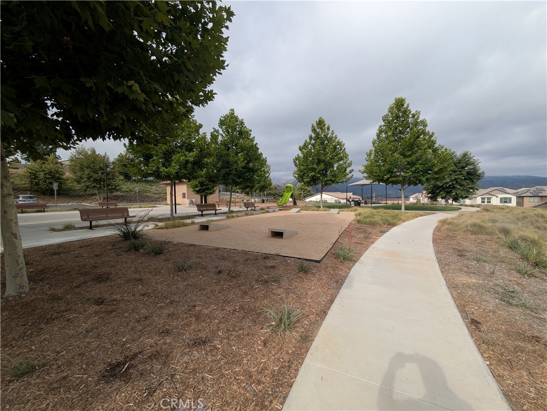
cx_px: 274
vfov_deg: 85.7
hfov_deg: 102.0
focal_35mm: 14
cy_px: 206
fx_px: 221
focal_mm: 1.83
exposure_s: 1/1284
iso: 46
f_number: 2.2
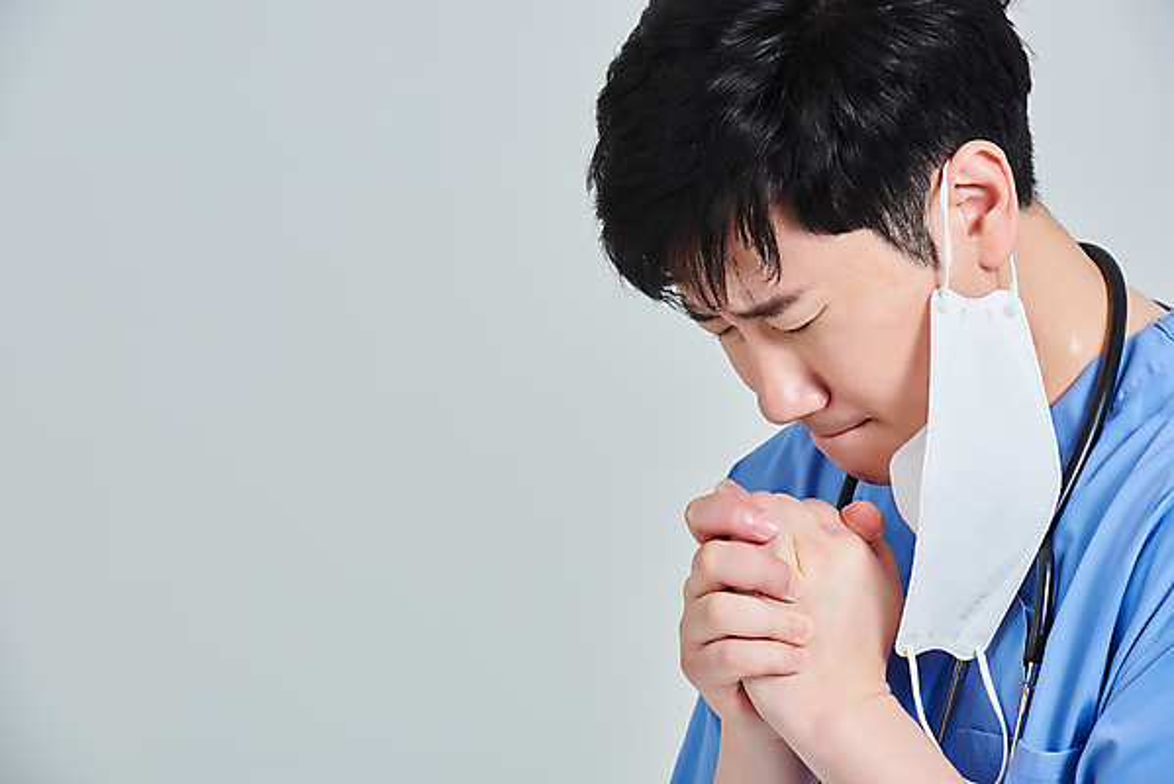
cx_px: 587
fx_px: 6525
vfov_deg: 6.9
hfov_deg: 10.3
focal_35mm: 200
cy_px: 392
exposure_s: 1/125
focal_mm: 200
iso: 100
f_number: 14
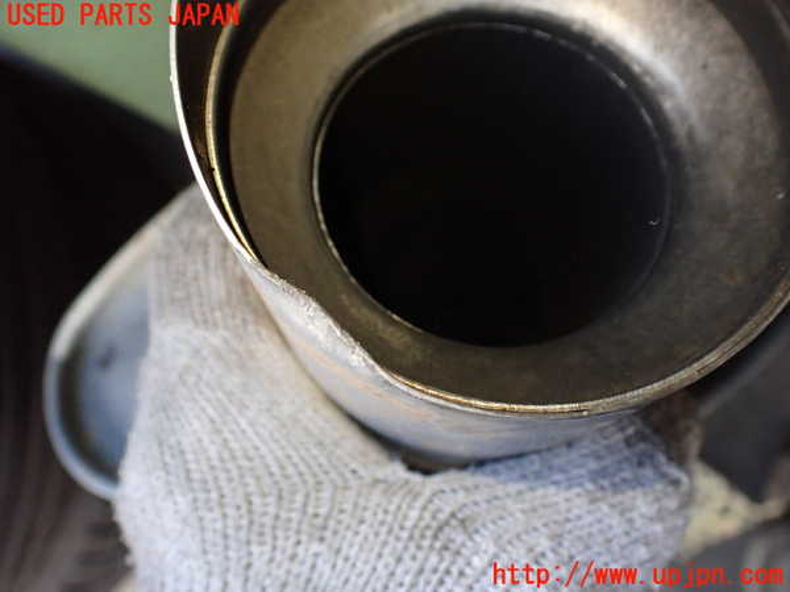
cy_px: 296
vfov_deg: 46.8
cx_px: 395
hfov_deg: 60.0
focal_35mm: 30
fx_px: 685
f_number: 2.3
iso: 640
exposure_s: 1/125
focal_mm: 5.4
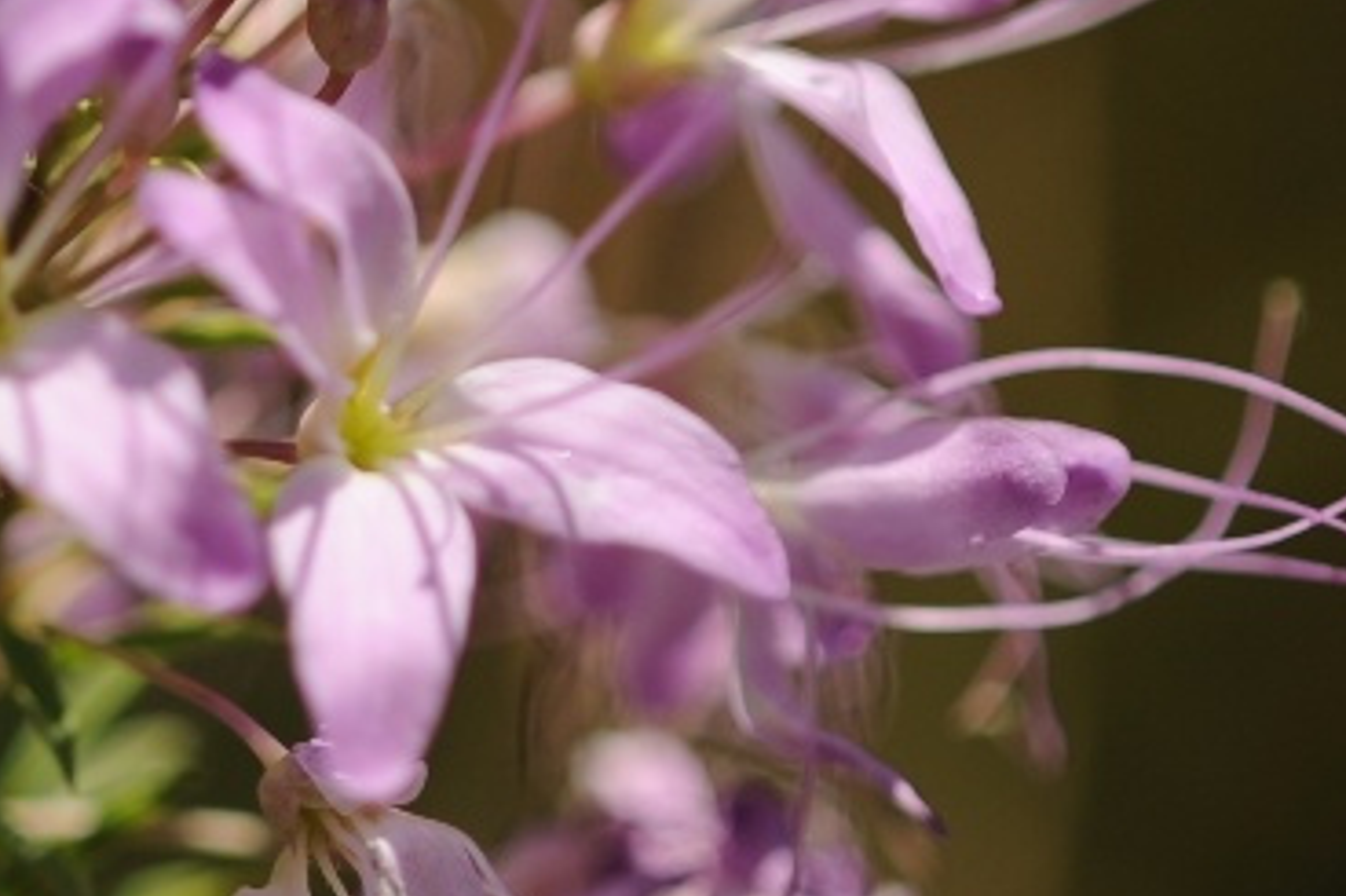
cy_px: 57
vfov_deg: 1.6
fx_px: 32475
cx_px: 102
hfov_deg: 2.4
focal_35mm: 869
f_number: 4.2
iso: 200
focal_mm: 200
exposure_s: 1/2000
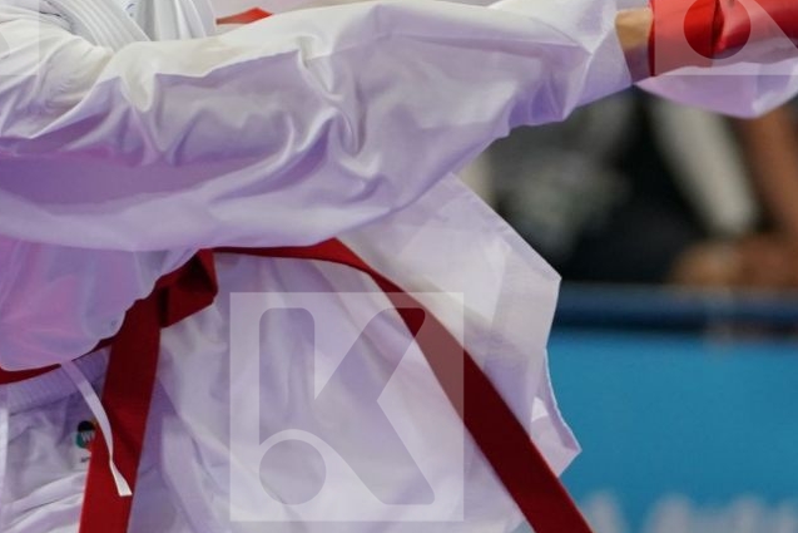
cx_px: 347
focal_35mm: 571
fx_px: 12659
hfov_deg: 3.6
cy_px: -39
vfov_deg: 2.4
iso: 1600
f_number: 2.8
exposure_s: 1/1000
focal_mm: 135
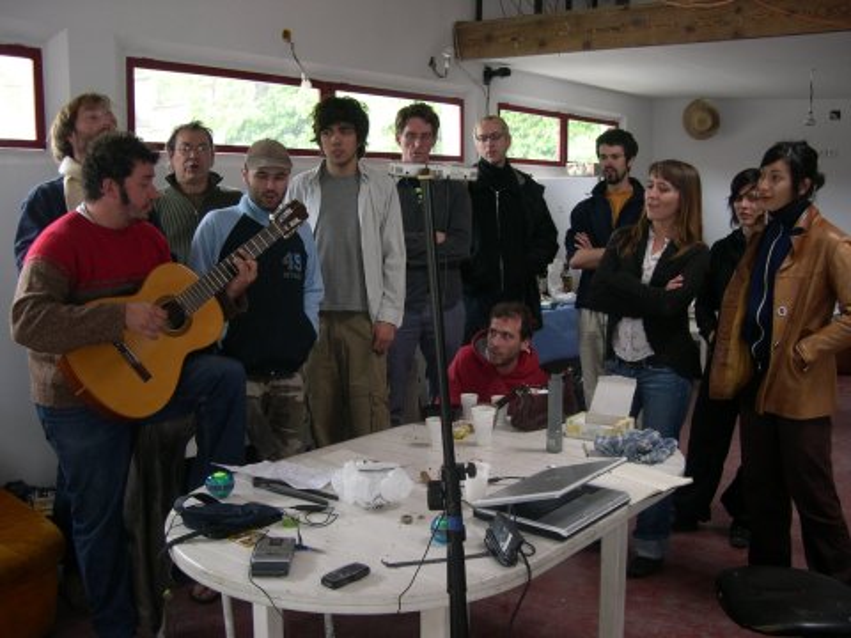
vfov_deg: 37.7
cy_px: 319
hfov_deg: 49.0
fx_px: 934
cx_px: 426
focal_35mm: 38
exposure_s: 1/21.6
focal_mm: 8
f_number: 2.8
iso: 100
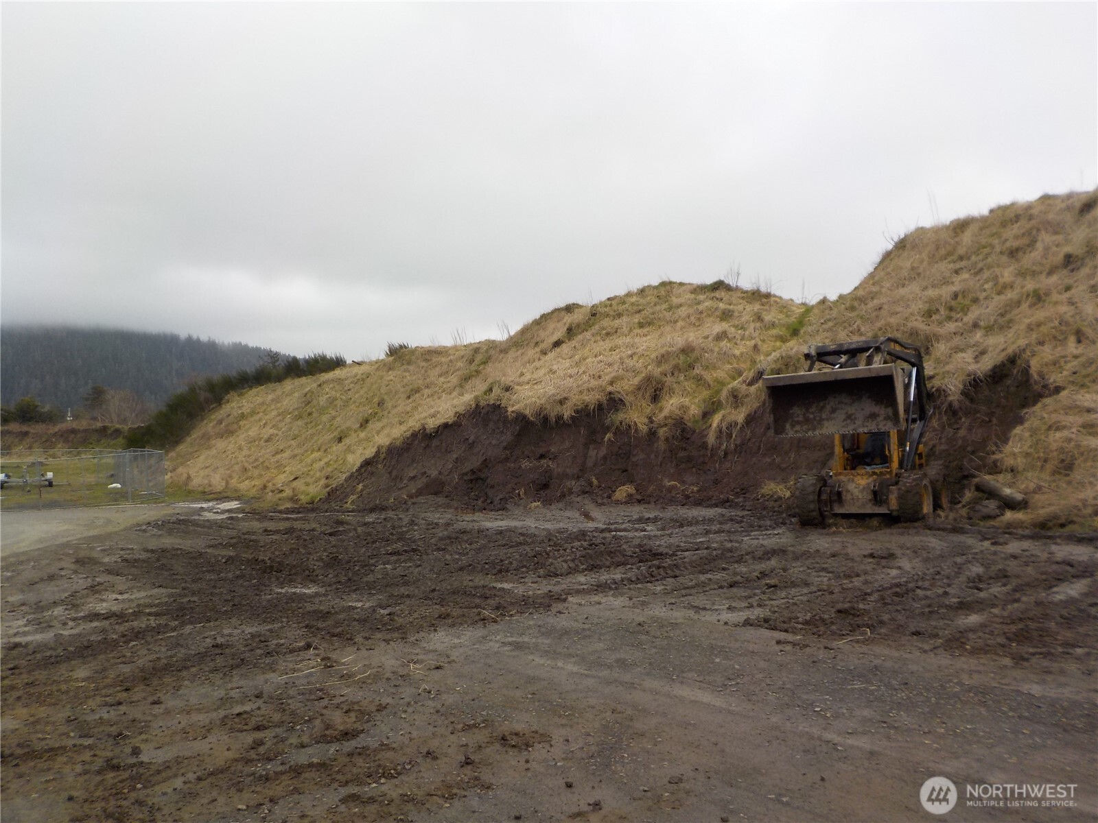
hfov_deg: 60.0
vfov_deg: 46.8
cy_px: 412
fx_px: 952
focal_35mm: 30
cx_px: 549
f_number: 3.3
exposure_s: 1/500
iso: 125
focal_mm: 4.1
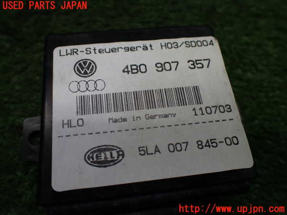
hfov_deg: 60.0
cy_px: 108
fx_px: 249
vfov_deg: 46.8
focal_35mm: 30
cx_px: 144
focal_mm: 5.4
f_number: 2.3
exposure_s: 1/125
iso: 125
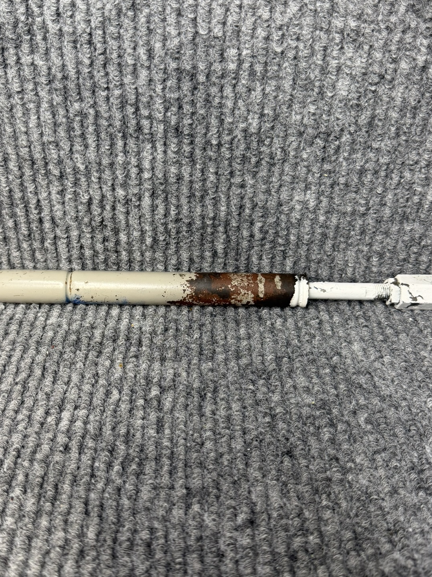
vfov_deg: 54.0
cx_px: 187
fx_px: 566
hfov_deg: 41.7
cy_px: 280
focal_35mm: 34
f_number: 1.78
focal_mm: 6.76
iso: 125
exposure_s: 1/60
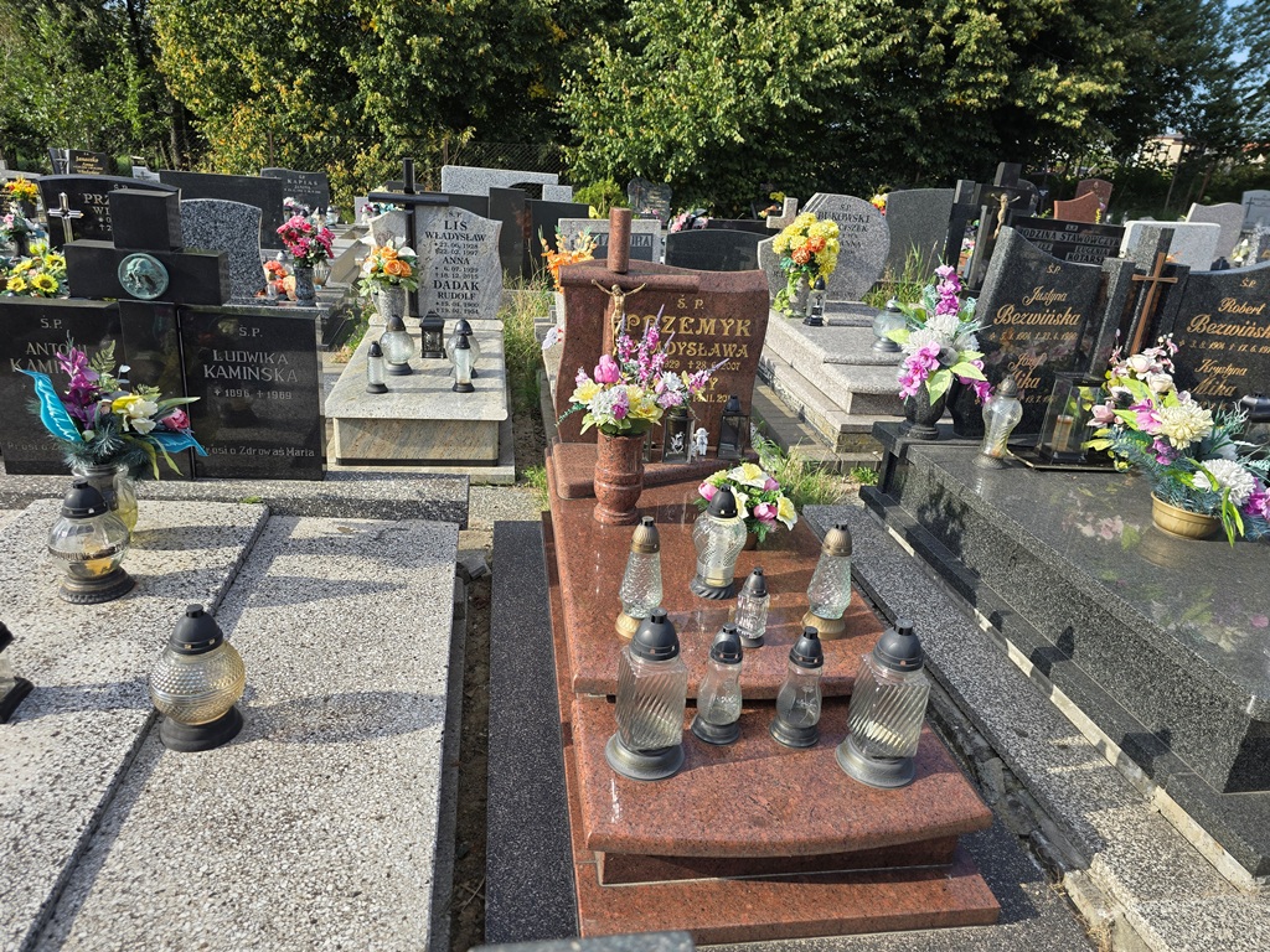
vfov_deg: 58.9
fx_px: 844
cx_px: 635
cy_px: 476
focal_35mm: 23
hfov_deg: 73.9
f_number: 1.7
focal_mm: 6.3
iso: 12
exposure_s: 1/369
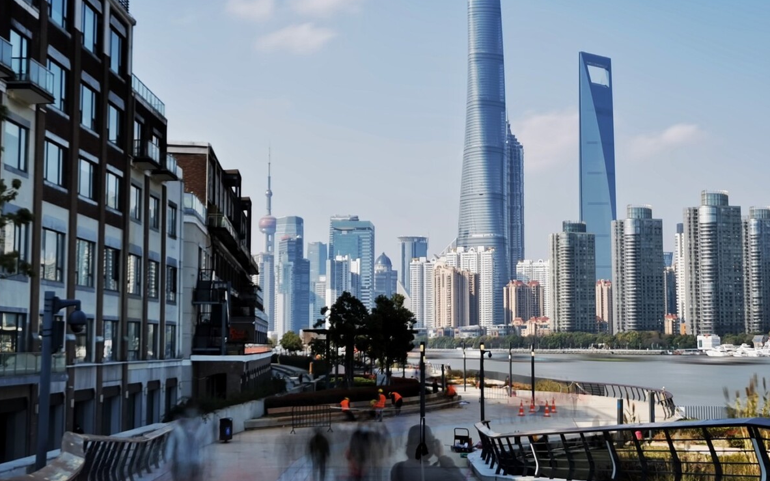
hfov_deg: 35.7
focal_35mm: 57
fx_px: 1196
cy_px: 221
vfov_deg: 22.7
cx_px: 384
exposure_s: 7.9
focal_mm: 5.58
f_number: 1.8
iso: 50
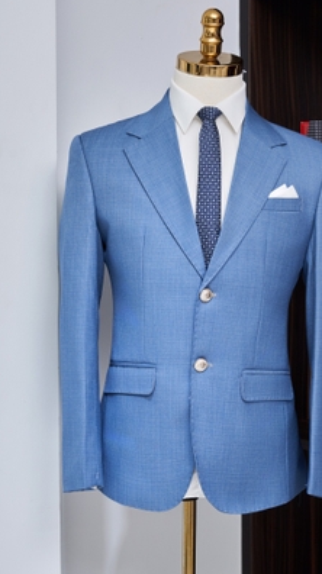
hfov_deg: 15.8
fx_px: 1157
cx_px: 202
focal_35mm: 76
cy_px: 283
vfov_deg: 27.9
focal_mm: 59.8
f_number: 8
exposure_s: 1/160
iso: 400
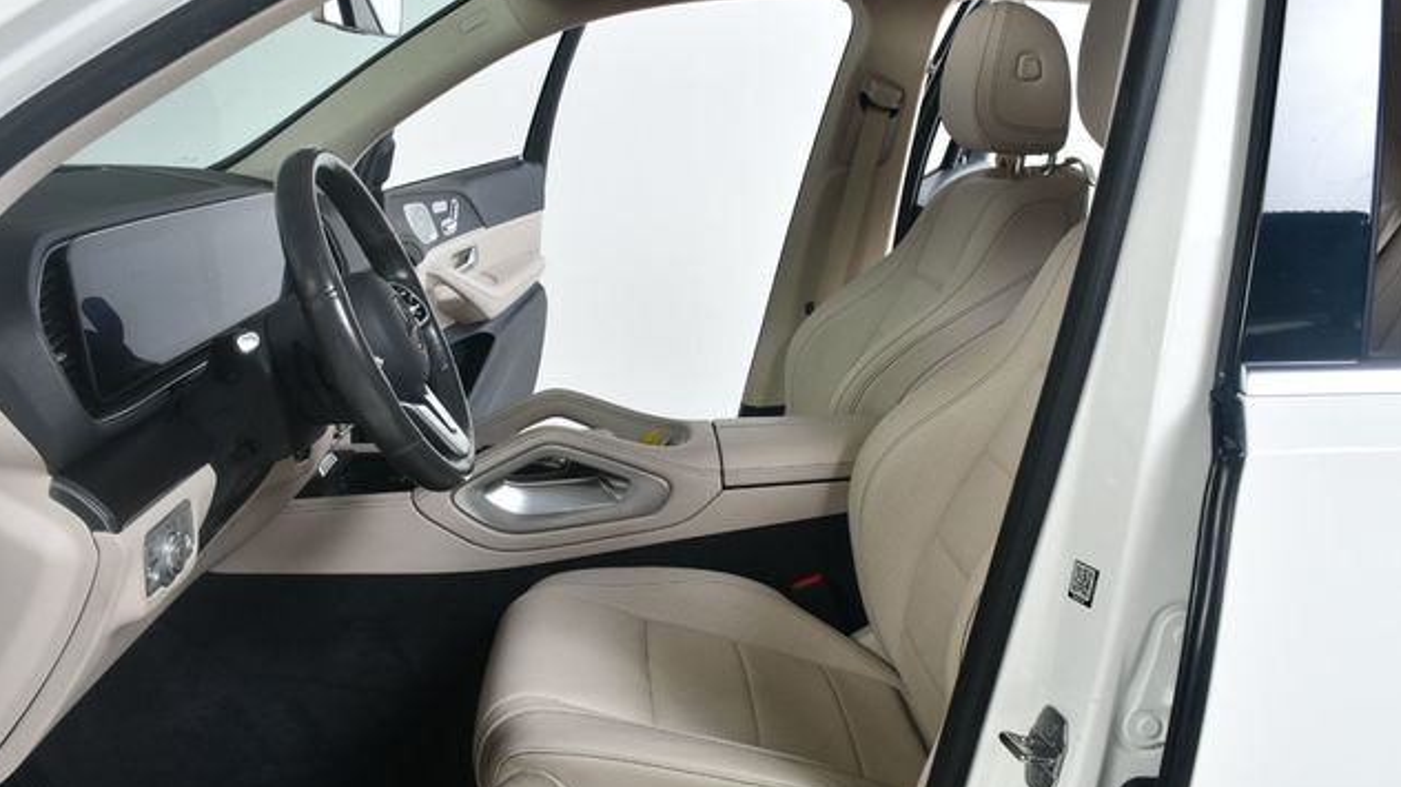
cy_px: 437
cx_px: 705
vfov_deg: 33.7
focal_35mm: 35
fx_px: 1300
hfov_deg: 56.6
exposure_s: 1/160
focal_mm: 22
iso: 100
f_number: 8
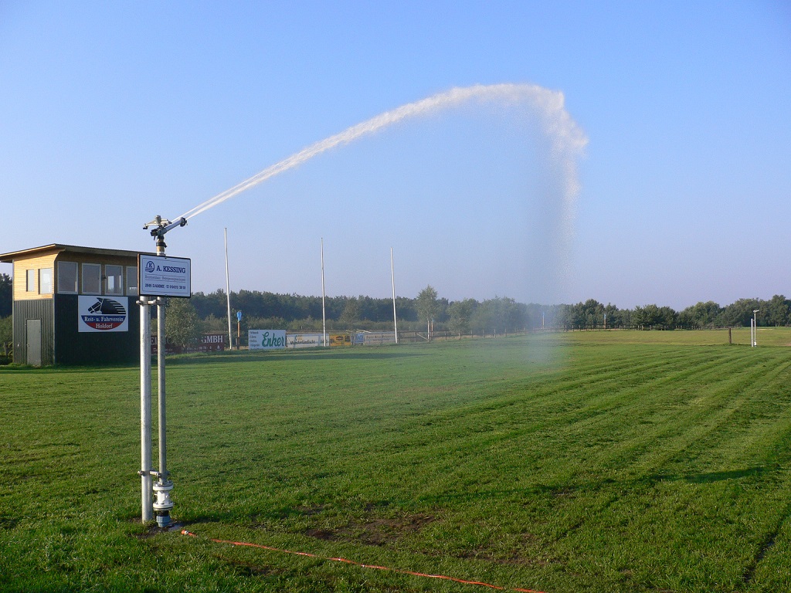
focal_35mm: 35
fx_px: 800
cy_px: 296
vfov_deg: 40.7
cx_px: 396
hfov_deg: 52.6
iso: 80
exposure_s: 1/250
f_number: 5.6
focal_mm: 5.8
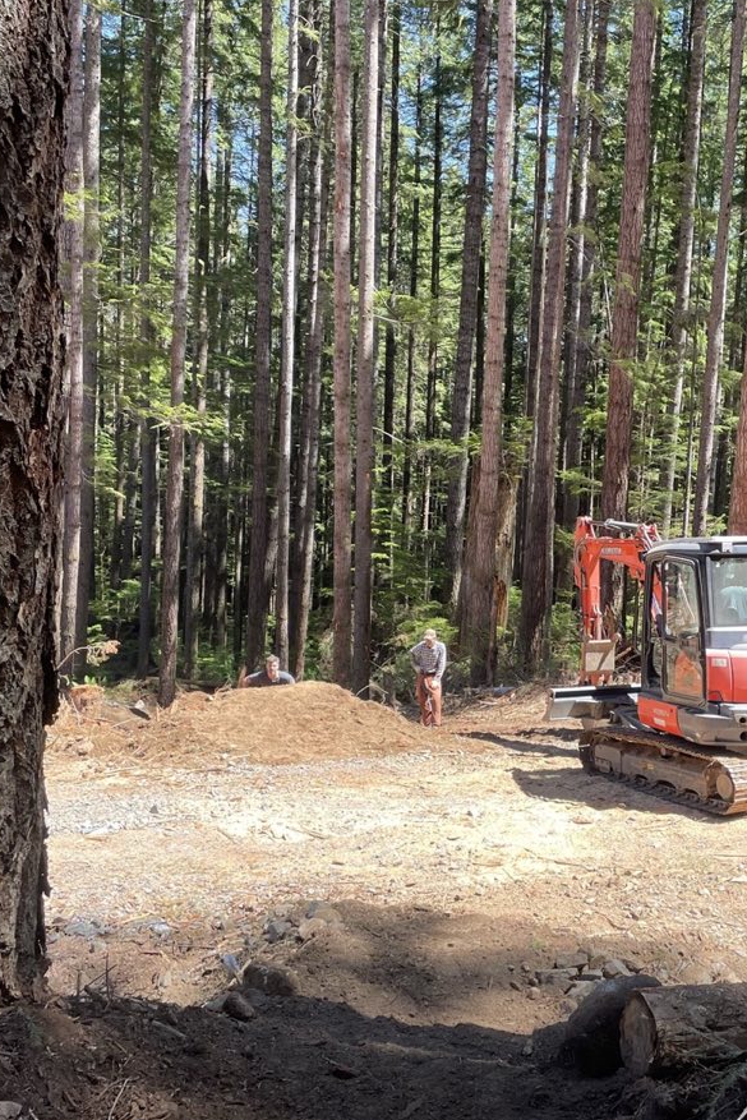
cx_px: 544
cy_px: 549
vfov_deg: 51.9
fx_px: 1151
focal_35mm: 37
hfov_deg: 35.3
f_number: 1.6
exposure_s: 1/315
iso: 32
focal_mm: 4.2
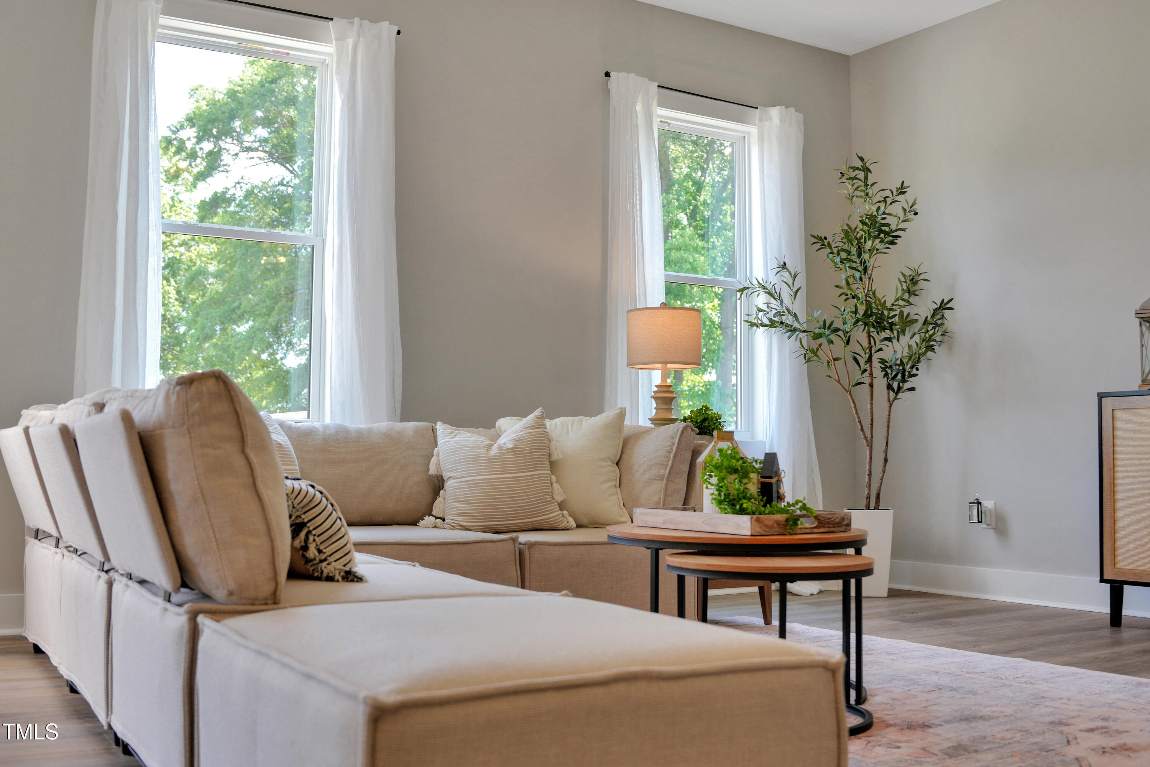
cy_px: 384
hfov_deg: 53.1
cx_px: 575
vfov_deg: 36.9
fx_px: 1150
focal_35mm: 36
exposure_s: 1/100
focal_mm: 24
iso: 100
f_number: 2.8
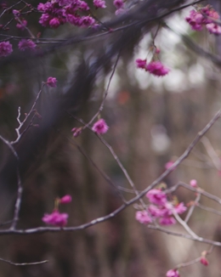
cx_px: 410
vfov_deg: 13.2
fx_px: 1180
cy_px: 278
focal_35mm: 144
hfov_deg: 10.1
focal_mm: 50
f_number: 2
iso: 200
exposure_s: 1/800
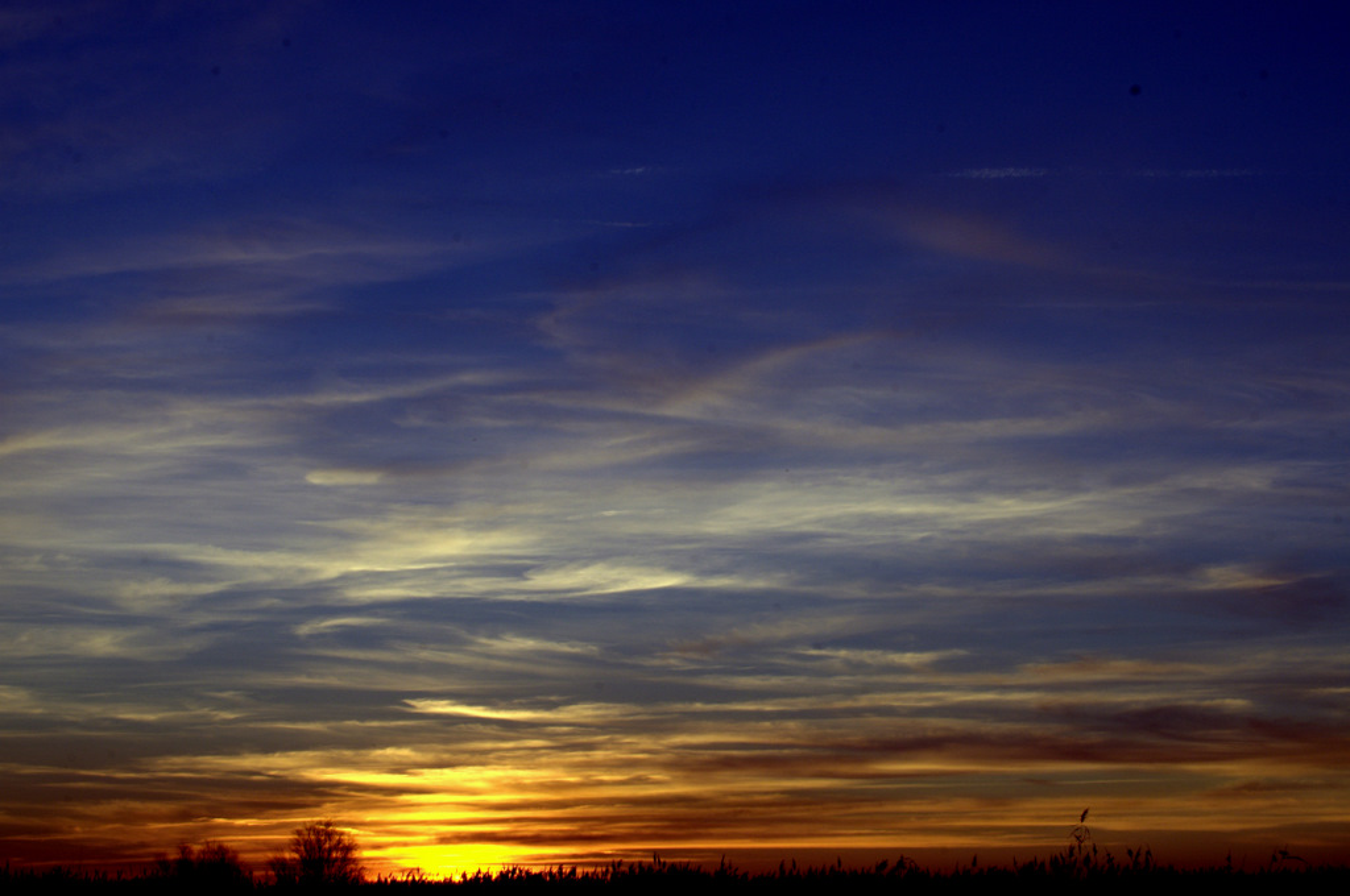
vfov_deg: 18.1
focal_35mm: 75
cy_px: 448
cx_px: 675
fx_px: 2809
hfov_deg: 27.0
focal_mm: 50
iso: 640
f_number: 22
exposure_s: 1/100
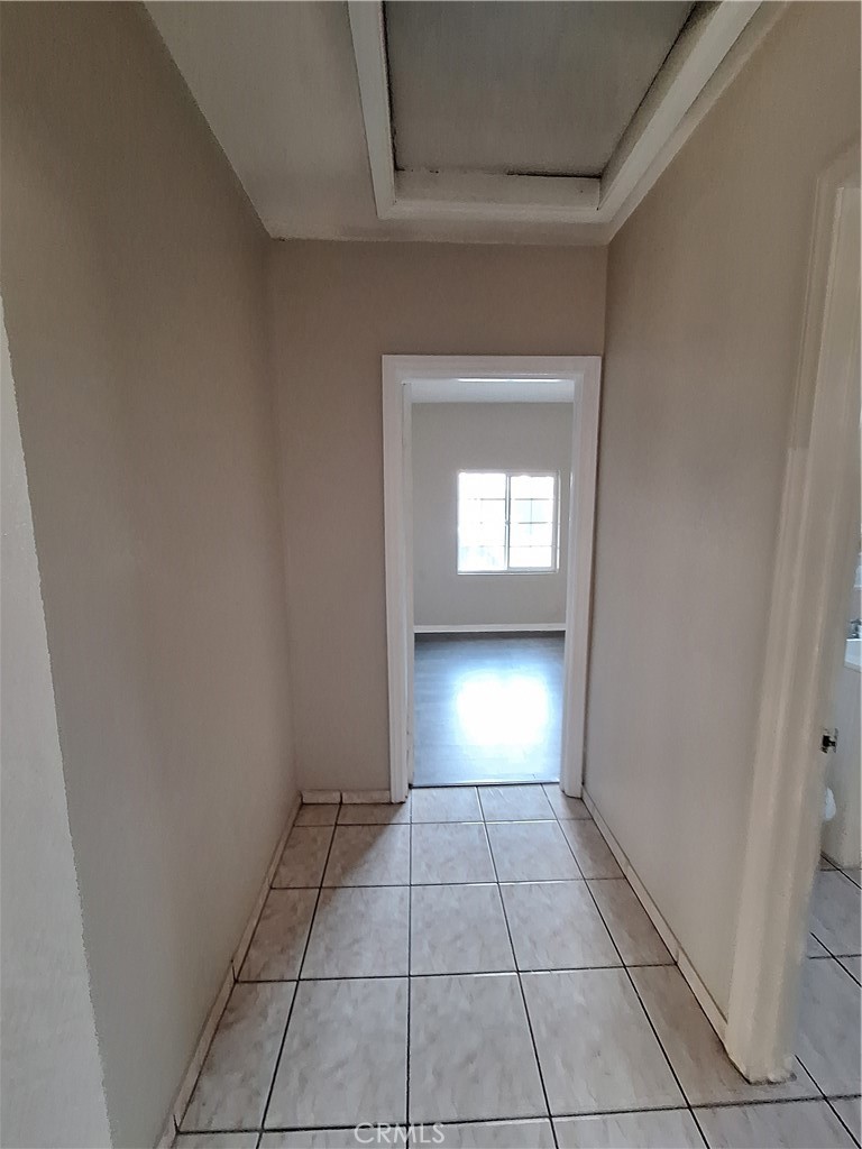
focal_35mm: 13
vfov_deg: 106.2
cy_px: 574
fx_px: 432
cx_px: 431
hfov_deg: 89.9
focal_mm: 1.74
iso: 200
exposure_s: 1/24
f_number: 2.2
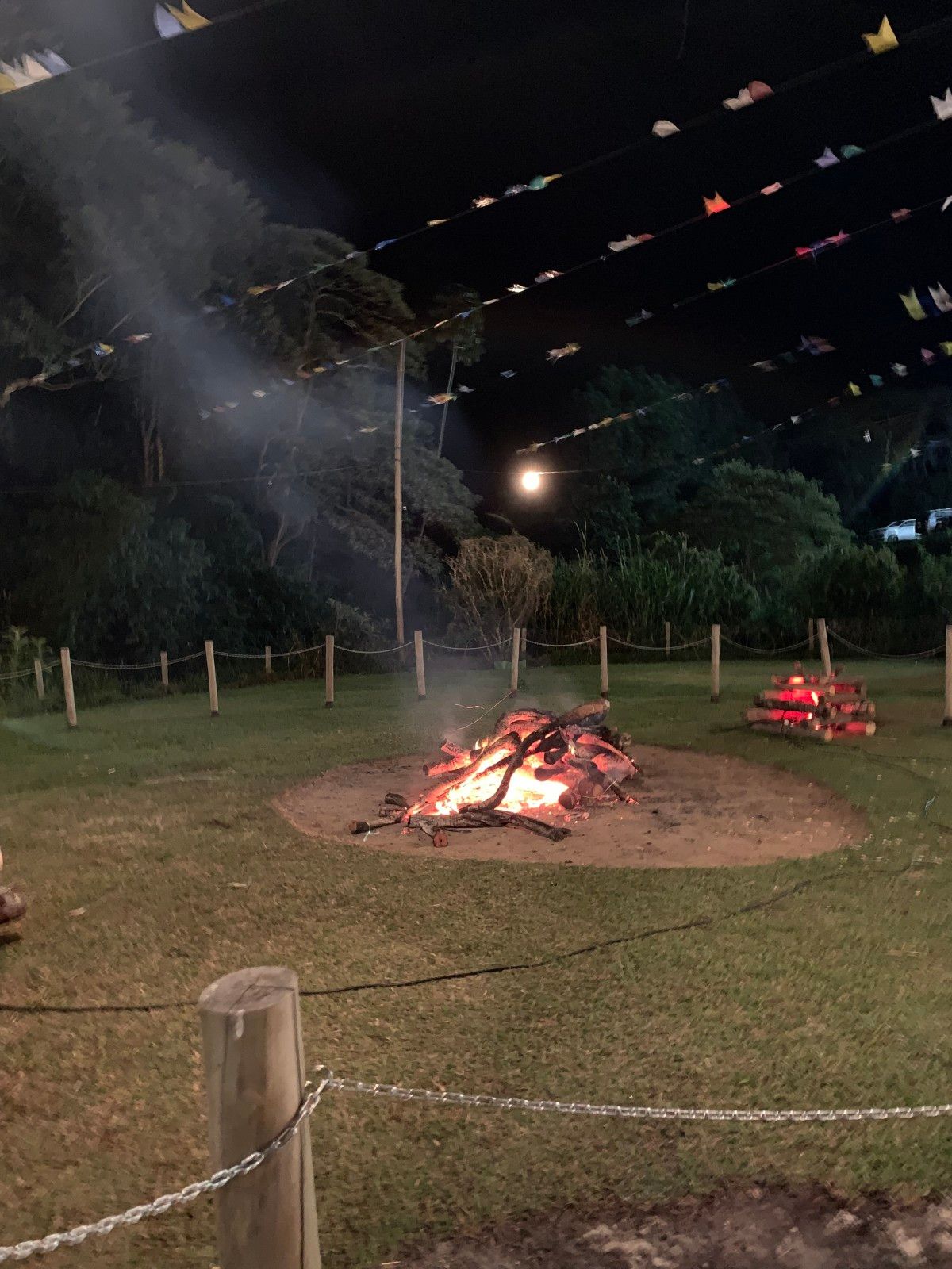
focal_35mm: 26
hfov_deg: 53.1
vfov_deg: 67.3
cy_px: 634
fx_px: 953
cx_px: 476
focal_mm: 4.25
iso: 500
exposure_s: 1/4
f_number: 1.8
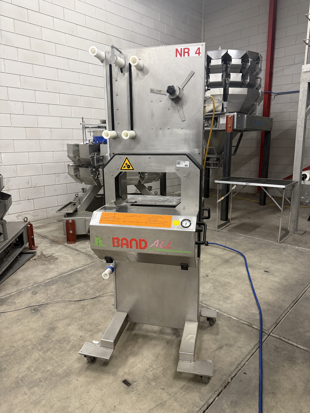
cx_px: 155
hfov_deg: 56.8
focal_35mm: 24
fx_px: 287
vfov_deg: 71.6
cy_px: 206
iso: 320
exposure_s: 1/50
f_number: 1.78
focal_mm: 6.76
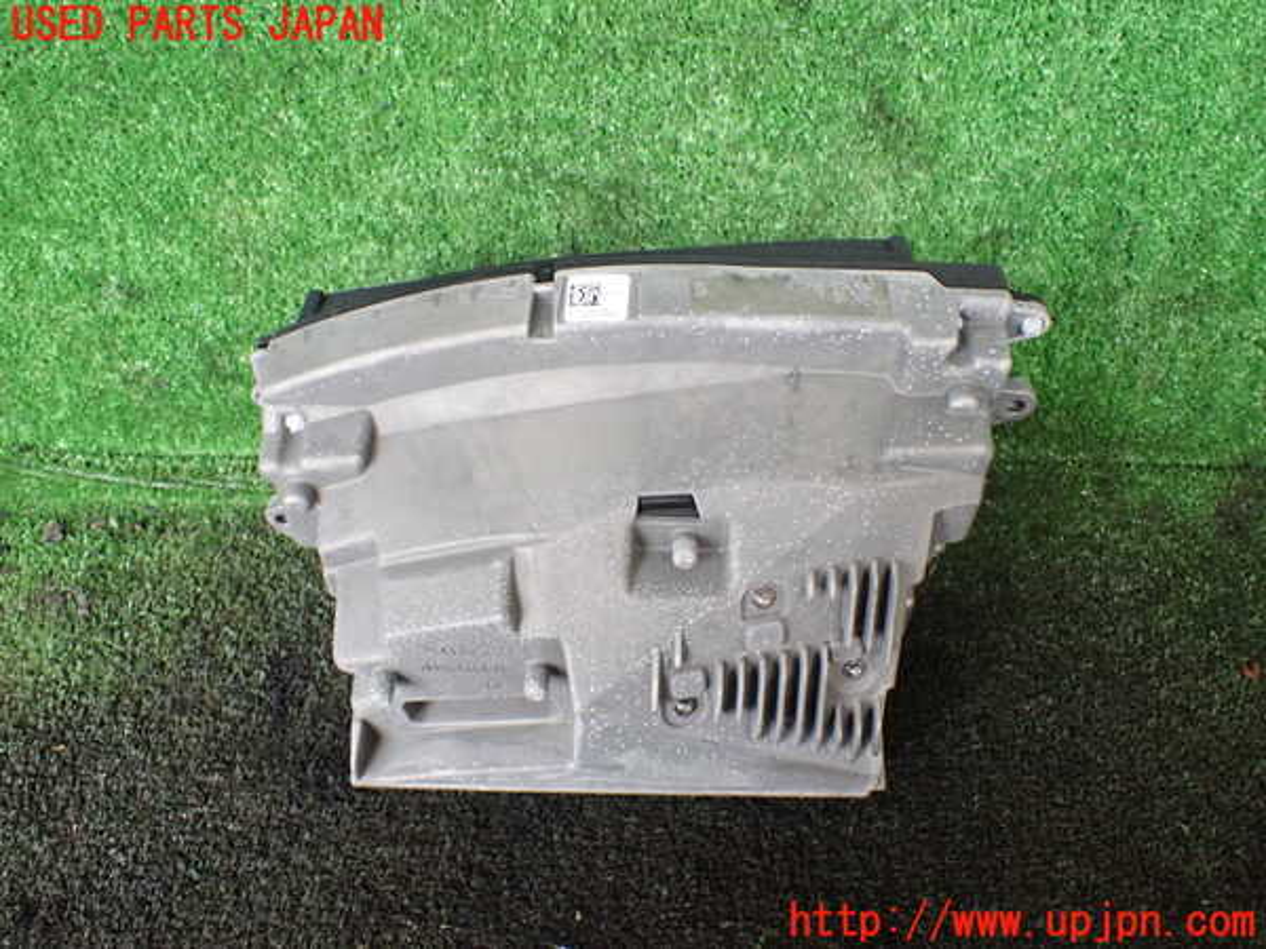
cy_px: 474
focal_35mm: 30
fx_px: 1097
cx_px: 633
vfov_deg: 46.8
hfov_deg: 60.0
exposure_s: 1/100
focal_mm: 5.4
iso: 800
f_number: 2.3
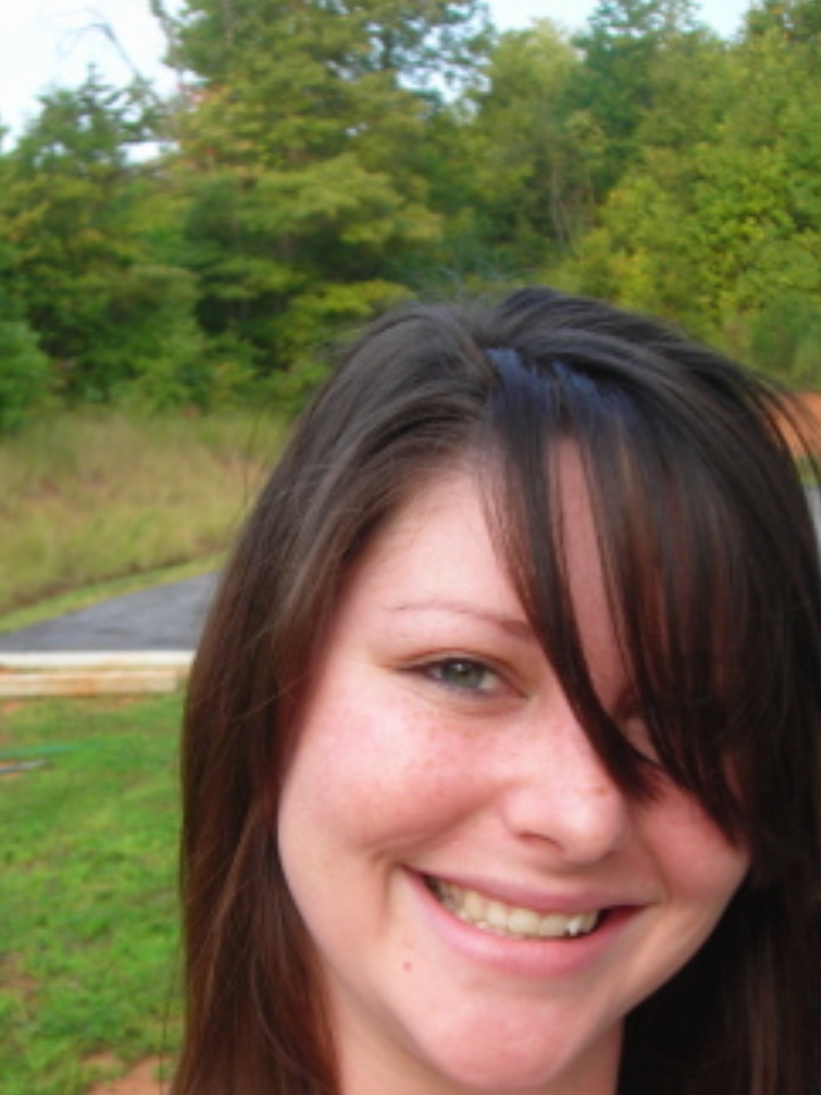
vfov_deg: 35.7
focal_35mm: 53
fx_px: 1677
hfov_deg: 27.5
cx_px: 371
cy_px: 749
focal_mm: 6.3
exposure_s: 1/59.8
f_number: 3.2
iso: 50
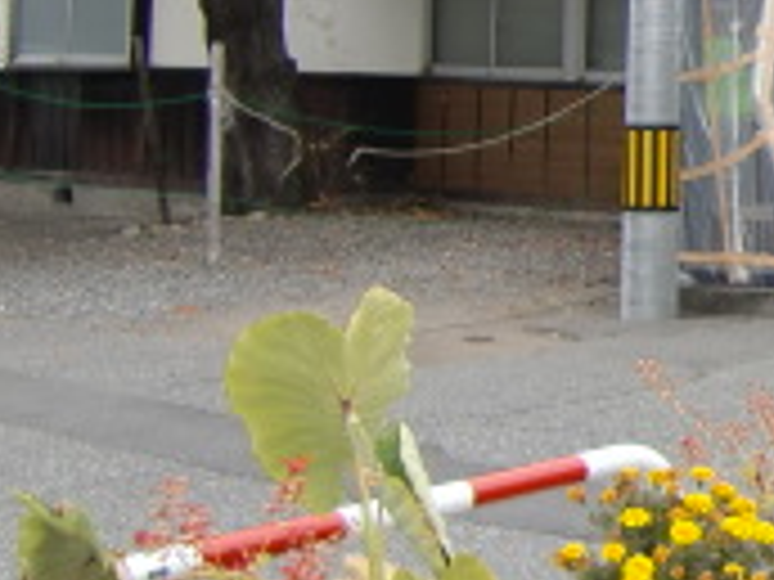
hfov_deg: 16.2
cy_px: 90
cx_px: 1350
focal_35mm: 104
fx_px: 2325
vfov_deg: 14.1
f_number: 2.6
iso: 64
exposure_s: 1/200
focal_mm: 4.9
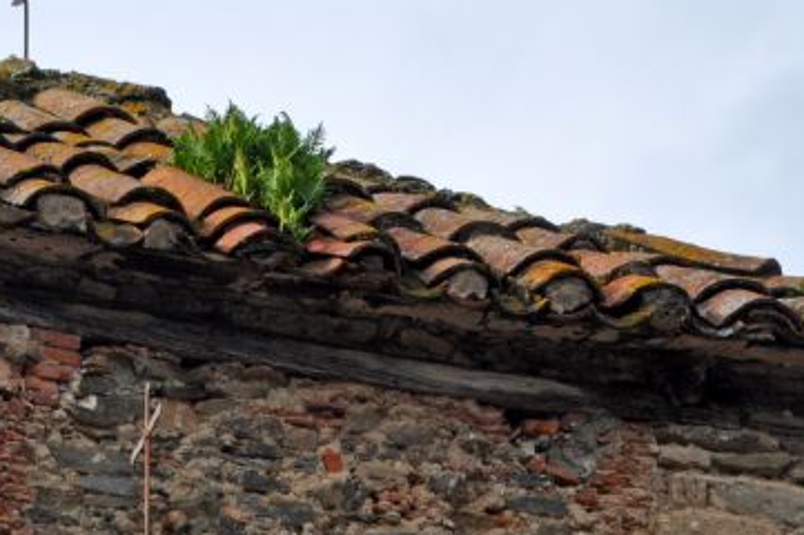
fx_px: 5891
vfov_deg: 5.2
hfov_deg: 7.8
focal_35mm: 264
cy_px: 736
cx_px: -27
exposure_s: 1/200
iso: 500
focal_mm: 62
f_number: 14
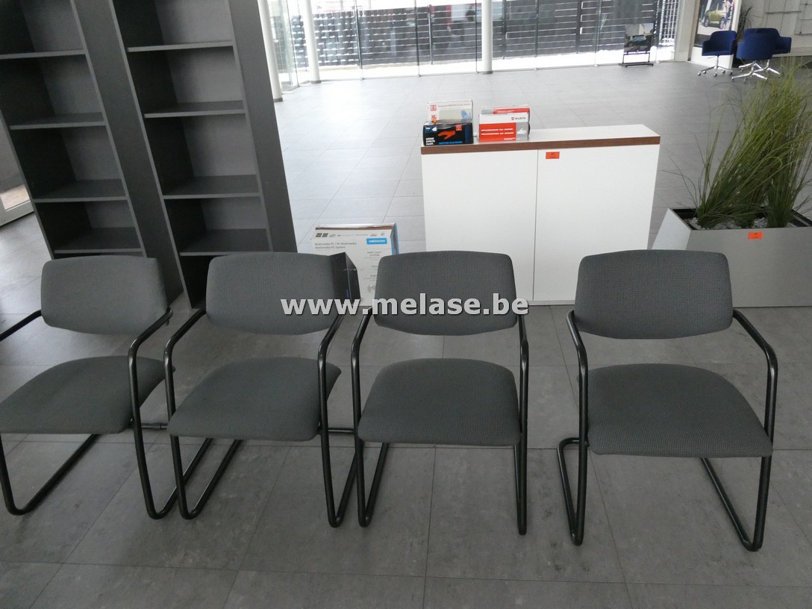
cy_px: 304
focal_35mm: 24
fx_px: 563
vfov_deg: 56.8
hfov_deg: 71.6
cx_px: 406
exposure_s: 1/125
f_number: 3.3
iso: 500
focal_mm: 4.3
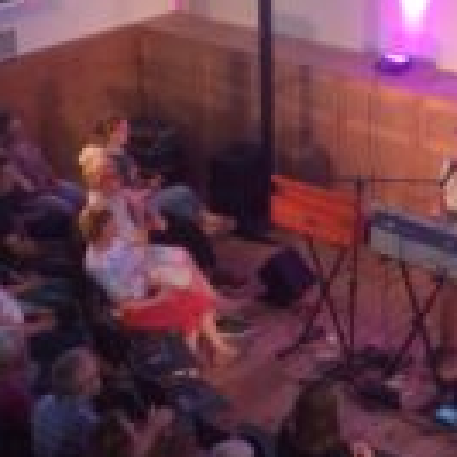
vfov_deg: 22.4
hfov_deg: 22.4
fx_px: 1150
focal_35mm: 77
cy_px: 306
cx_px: 299
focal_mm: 4.15
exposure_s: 1/33
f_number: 2.2
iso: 200
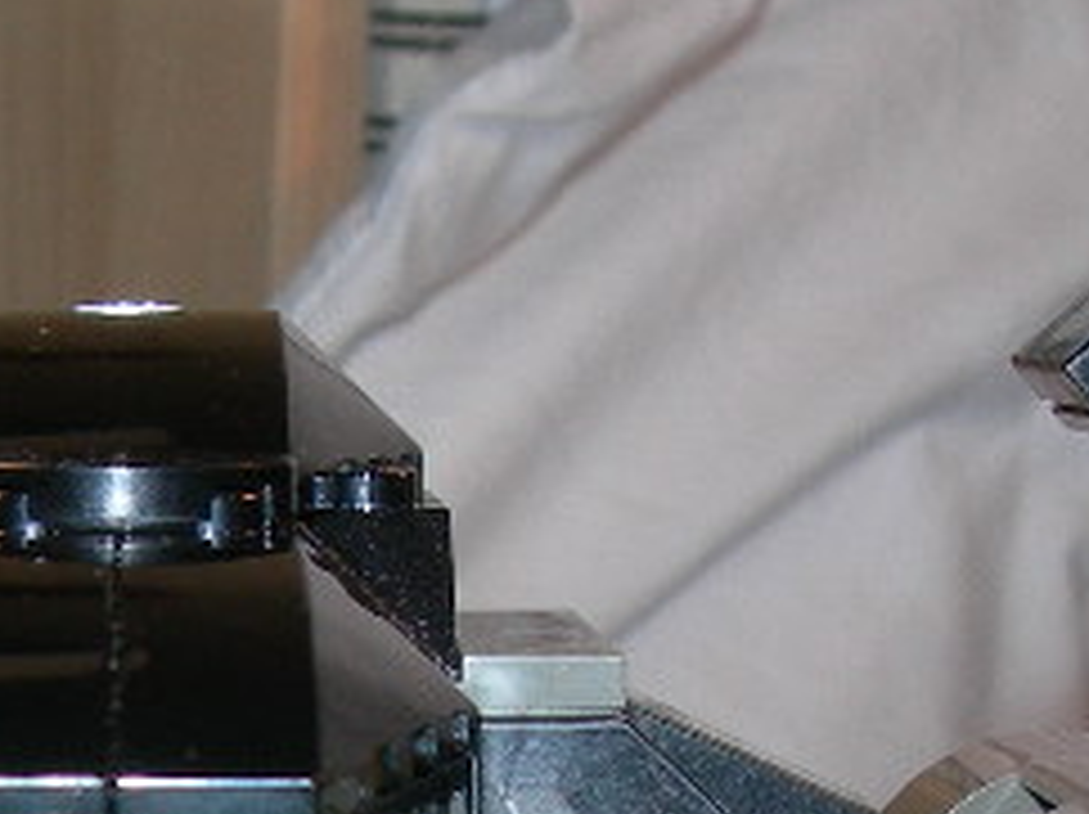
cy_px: 1138
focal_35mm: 161
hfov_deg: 12.2
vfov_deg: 9.0
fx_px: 5060
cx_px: 22
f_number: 4.8
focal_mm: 7.8
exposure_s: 1/60.1
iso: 50
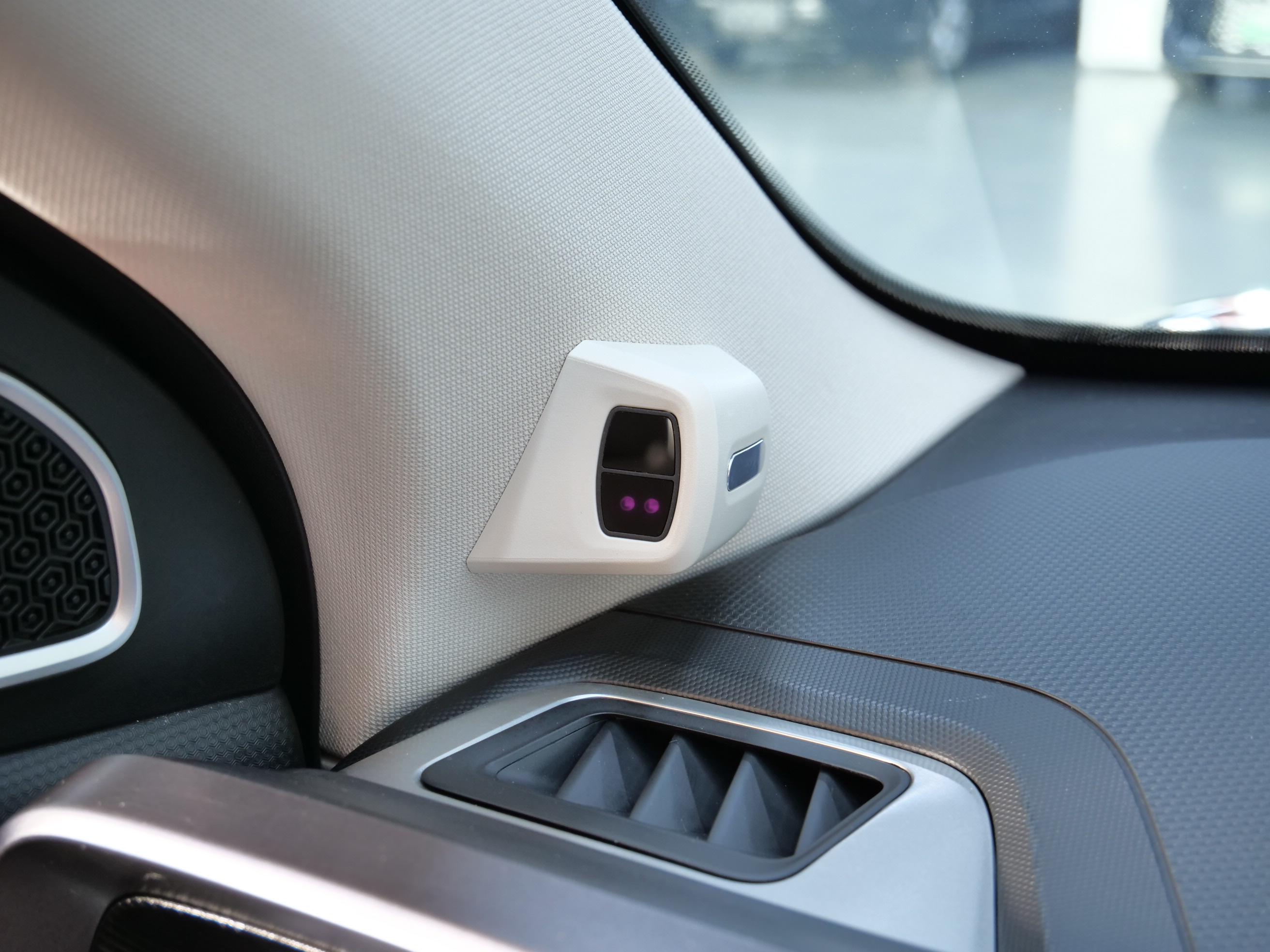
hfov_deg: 38.2
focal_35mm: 50
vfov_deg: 29.1
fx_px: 1834
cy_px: 476
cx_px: 635
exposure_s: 1/4
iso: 400
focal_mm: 25
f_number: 5.6
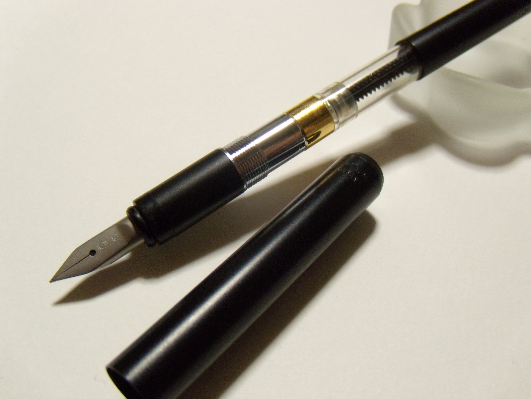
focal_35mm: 36
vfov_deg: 39.7
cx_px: 266
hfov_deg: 51.4
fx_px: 552
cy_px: 200
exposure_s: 1/25
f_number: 3.6
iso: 400
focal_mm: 6.4
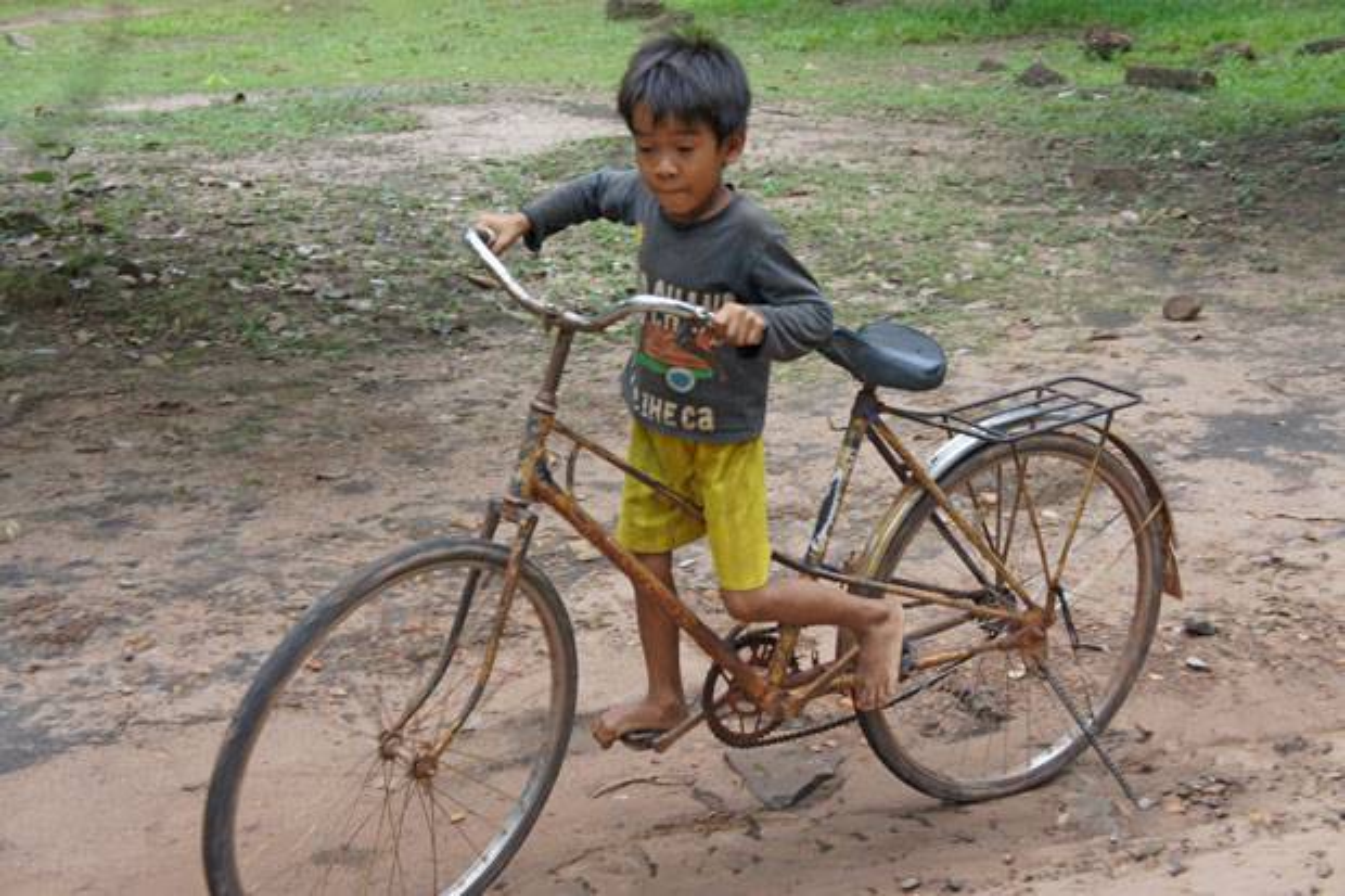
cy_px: 448
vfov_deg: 25.7
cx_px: 672
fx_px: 1961
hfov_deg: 37.9
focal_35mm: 52
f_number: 5.6
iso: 200
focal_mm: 35
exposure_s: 1/125
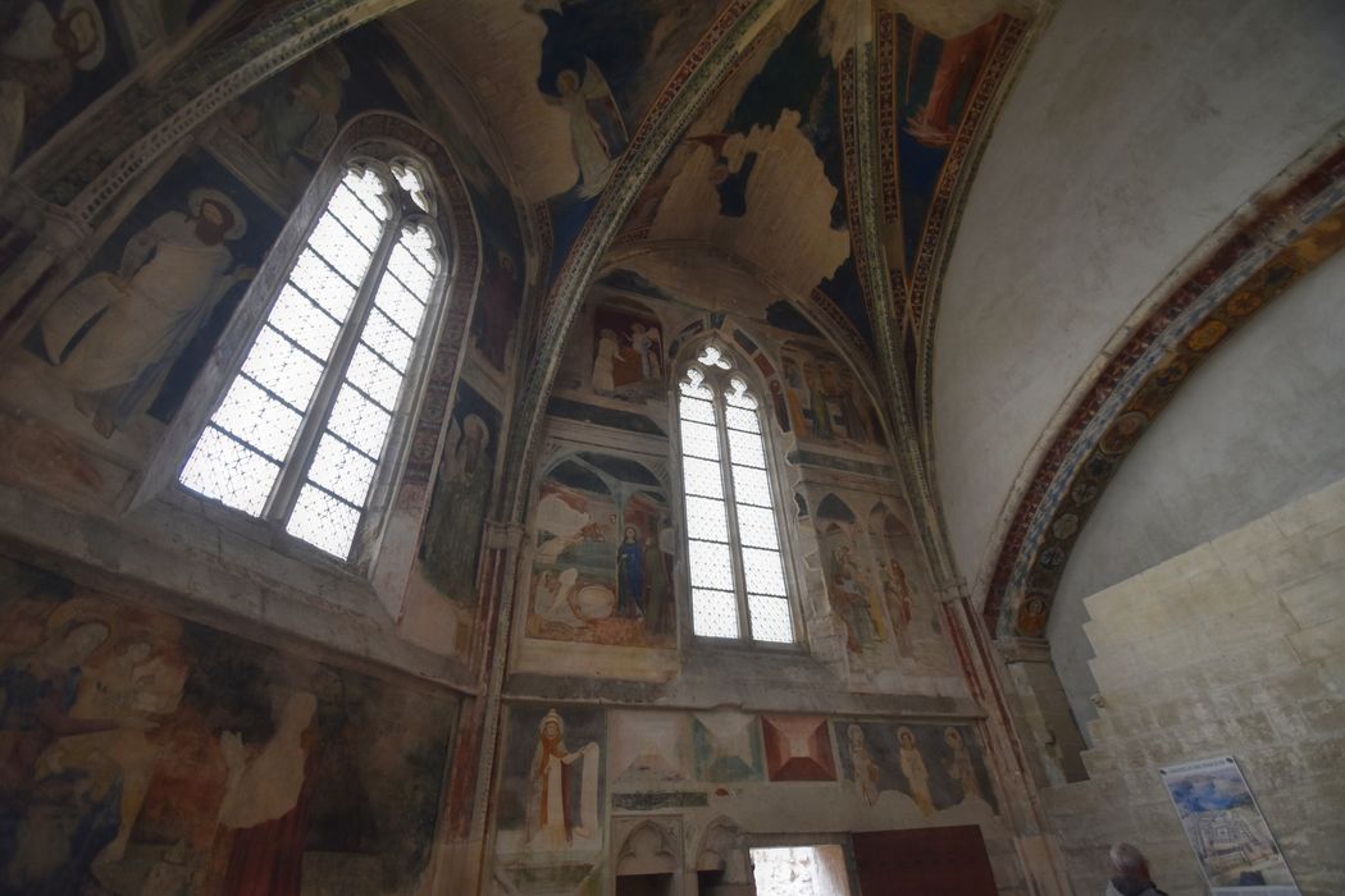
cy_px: 448
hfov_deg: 100.4
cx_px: 672
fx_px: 560
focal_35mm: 15
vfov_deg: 77.3
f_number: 4
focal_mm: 10
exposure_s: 1/60
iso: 400
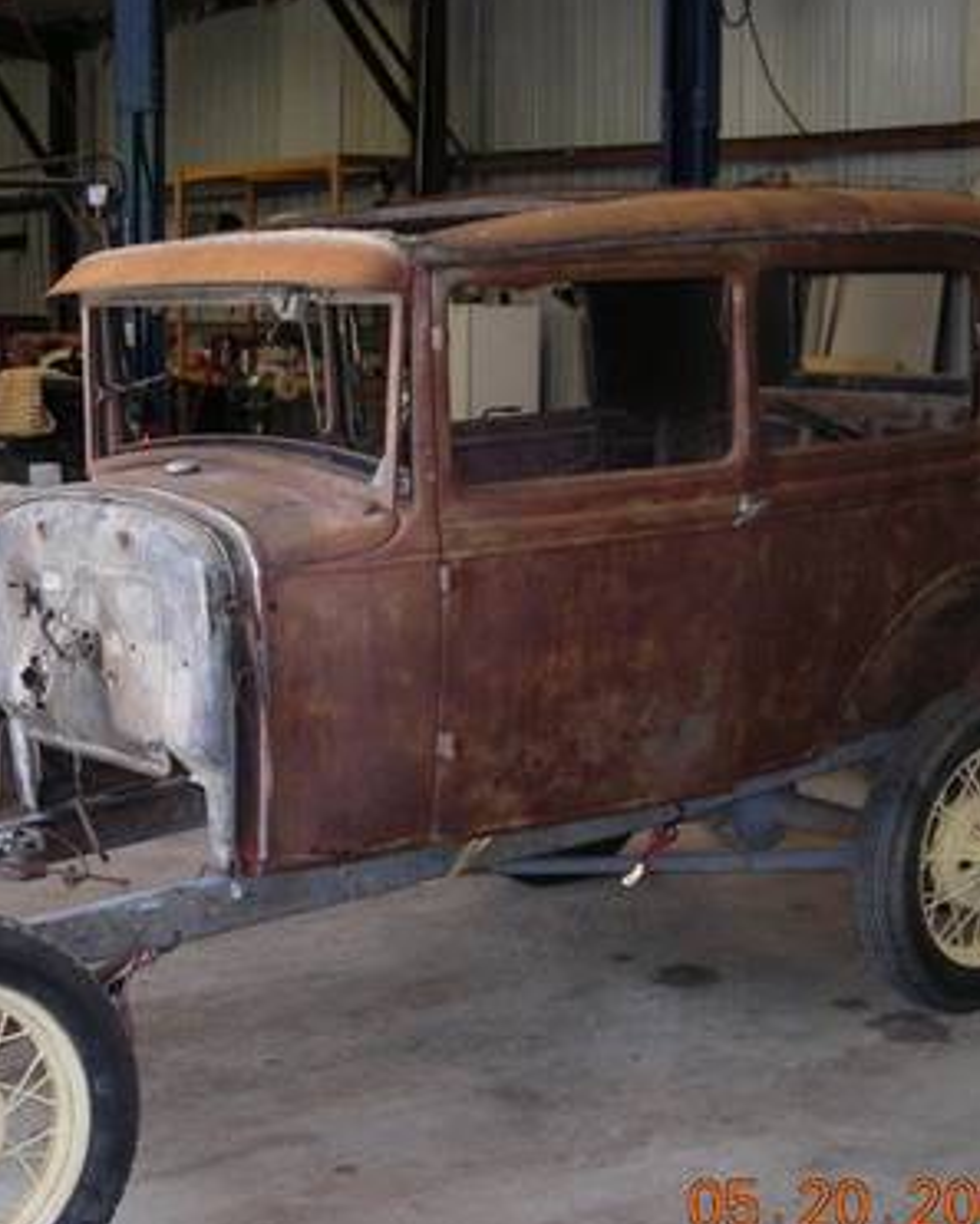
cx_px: 403
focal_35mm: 60
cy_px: 617
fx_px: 2174
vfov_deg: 31.4
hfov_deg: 25.4
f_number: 3.2
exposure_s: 1/60
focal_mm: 6.3
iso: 208
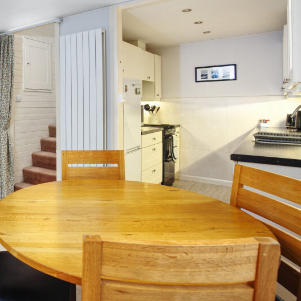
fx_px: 275
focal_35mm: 28
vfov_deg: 56.5
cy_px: 110
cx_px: 21
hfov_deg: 49.8
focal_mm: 17
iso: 100
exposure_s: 1/6
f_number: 5.6
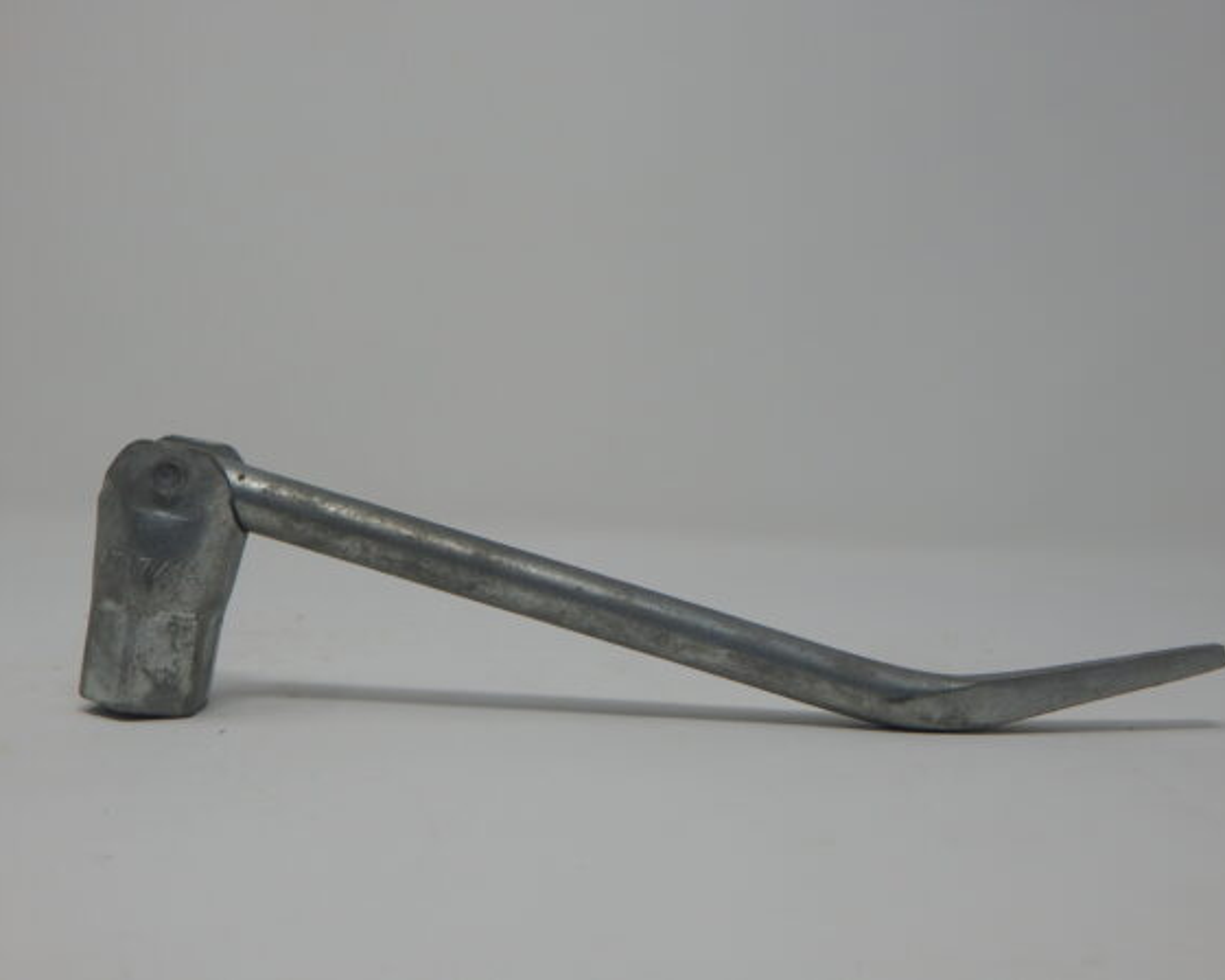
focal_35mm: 45
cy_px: 490
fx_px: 1631
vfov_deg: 33.4
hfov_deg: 41.1
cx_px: 652
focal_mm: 7.7
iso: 125
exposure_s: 1/200
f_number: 3.6
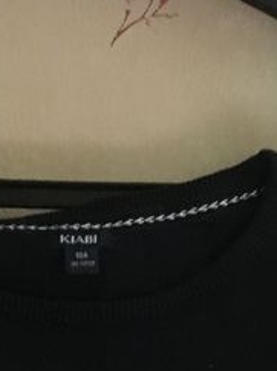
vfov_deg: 13.8
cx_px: -5
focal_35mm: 120
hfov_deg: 12.2
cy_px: 756
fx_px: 1283
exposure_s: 1/17
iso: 500
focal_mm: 4.15
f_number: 2.2
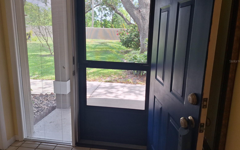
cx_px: 121
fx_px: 164
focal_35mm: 25
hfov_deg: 72.5
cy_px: 61
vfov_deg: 49.0
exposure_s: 1/307
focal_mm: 5.54
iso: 40
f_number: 1.8
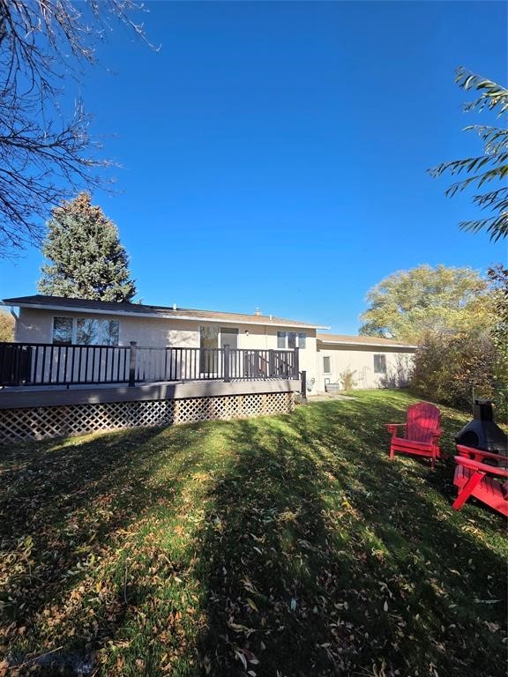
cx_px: 254
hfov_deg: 89.9
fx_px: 254
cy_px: 338
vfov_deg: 106.2
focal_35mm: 13
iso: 50
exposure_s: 1/1167
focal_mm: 2.2
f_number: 2.2
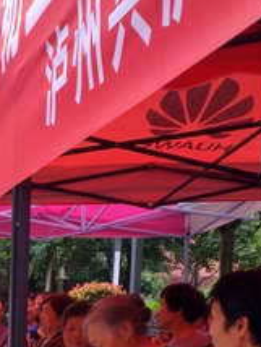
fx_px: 843
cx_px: -102
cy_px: 437
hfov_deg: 16.4
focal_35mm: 84
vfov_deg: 21.3
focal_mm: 4.73
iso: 135
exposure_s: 1/100
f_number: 2.2
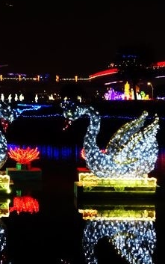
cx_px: 30
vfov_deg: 23.0
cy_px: 127
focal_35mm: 90
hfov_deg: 14.4
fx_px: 647
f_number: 2.8
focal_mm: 17.49
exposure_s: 1/125
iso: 3200
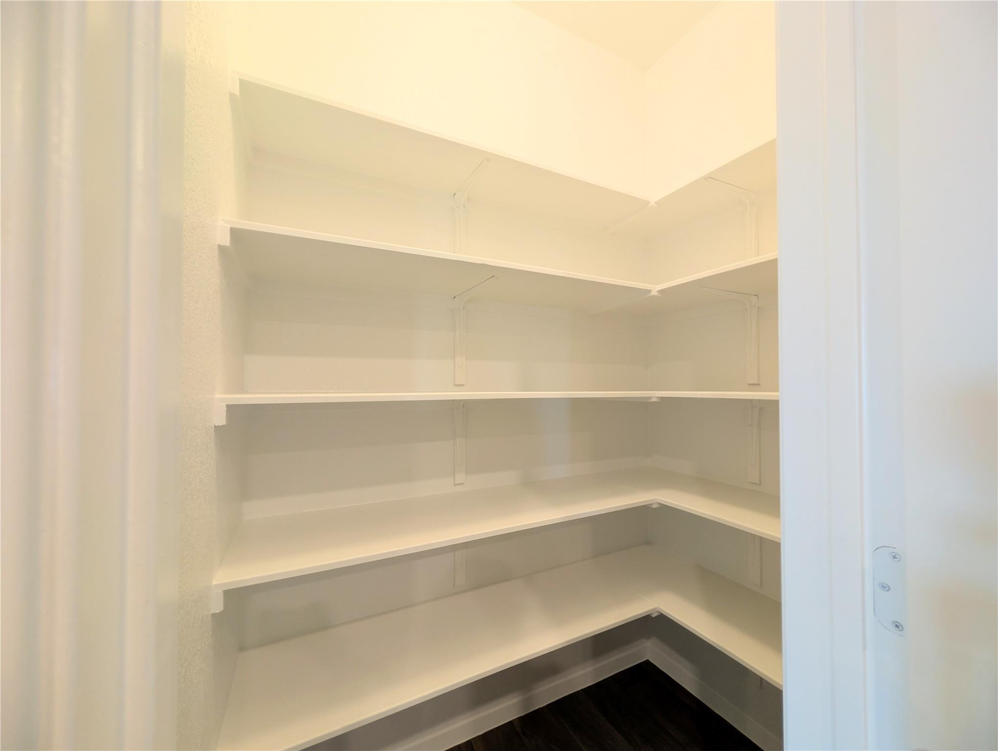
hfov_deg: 110.5
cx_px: 499
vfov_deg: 94.6
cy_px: 376
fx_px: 346
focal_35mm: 12
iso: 56
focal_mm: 2.02
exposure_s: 1/24
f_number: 1.7
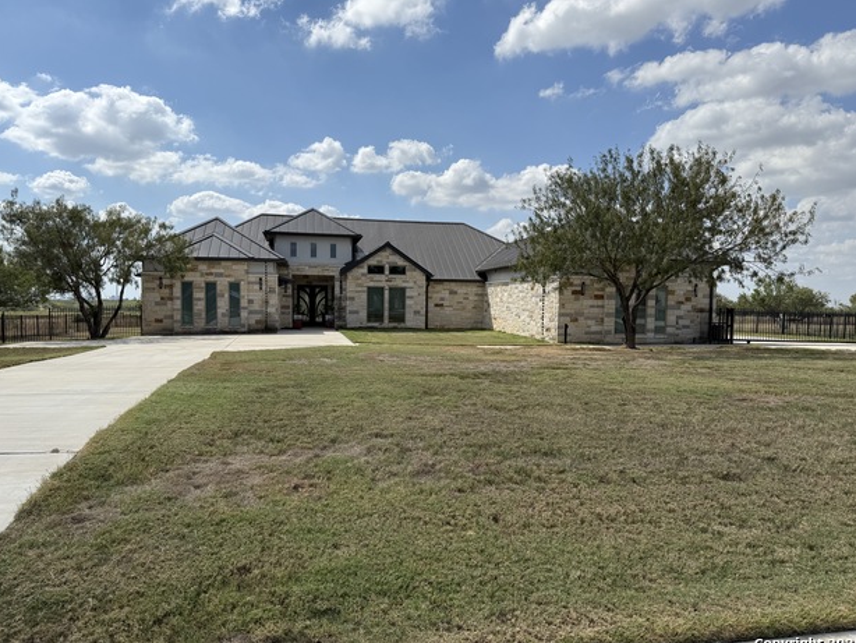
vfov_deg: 54.9
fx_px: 618
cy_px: 333
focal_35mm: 25
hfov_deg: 69.4
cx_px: 420
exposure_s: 1/8130
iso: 80
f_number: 1.78
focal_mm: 6.76
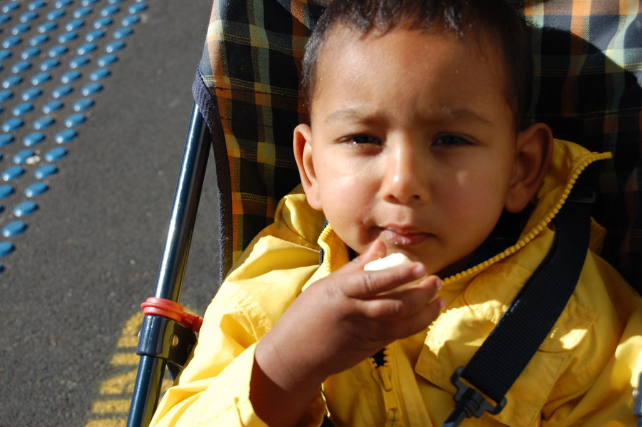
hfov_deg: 24.6
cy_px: 214
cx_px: 321
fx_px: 1470
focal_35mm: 82
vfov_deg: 16.5
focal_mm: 55
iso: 200
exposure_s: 1/400
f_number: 10
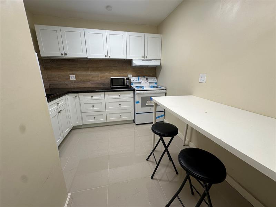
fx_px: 112
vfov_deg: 85.7
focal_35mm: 14
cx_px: 138
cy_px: 104
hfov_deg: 102.1
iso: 125
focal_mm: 2.22
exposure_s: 1/120
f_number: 2.2
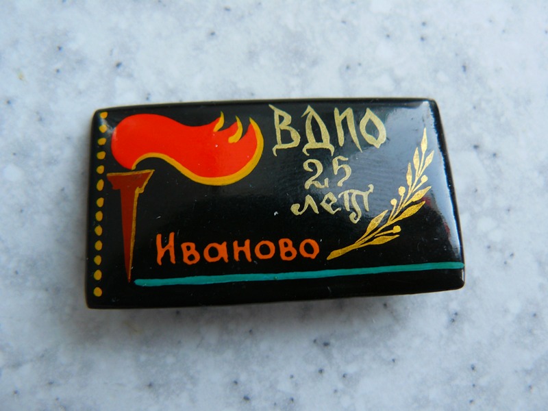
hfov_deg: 51.4
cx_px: 274
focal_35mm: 36
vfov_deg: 39.7
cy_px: 206
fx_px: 570
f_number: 2.8
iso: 100
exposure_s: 1/30
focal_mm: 6
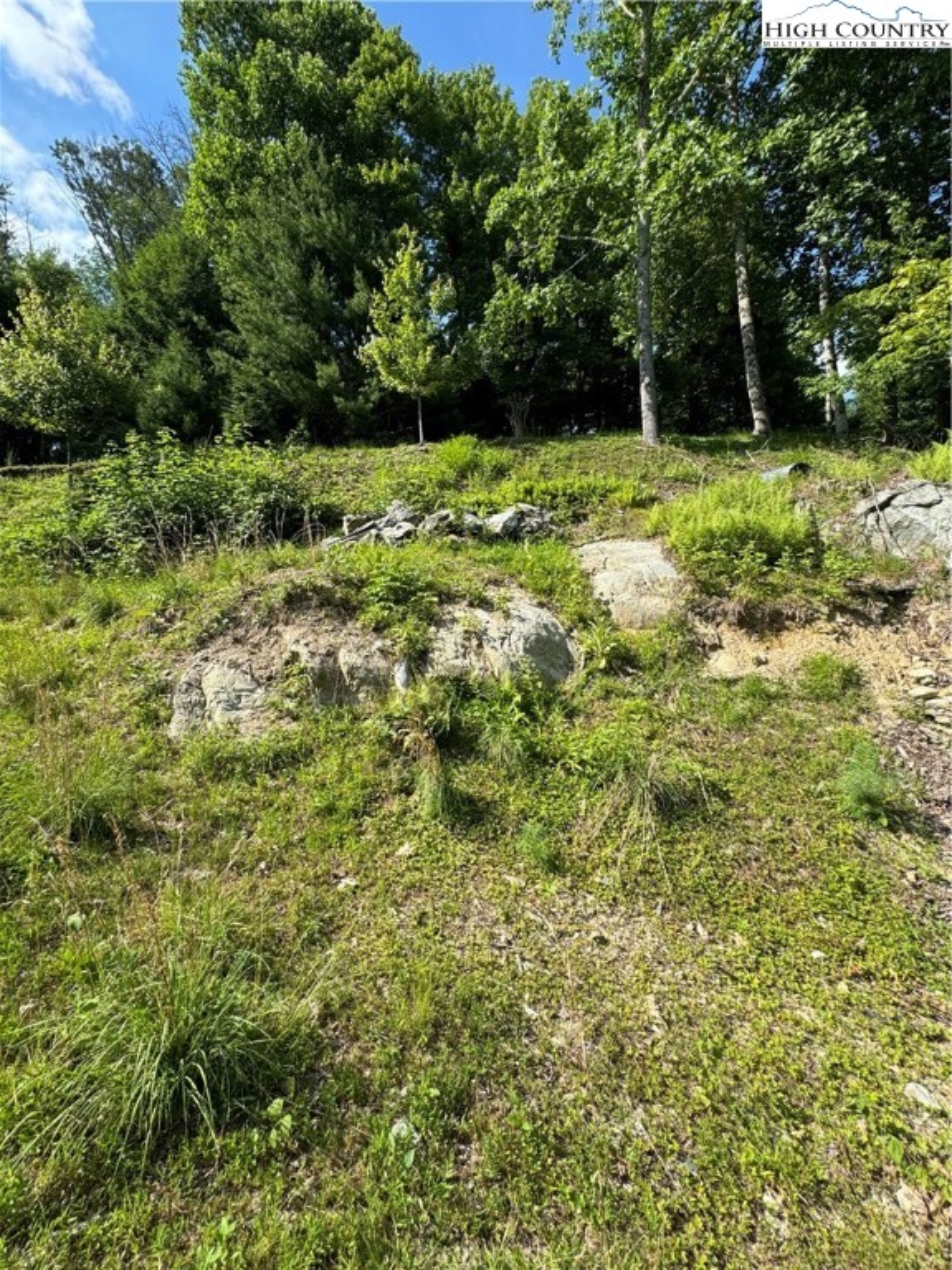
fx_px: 513
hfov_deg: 85.7
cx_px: 476
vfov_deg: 102.1
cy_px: 635
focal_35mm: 14
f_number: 2.2
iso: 50
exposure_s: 1/879
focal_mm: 2.22
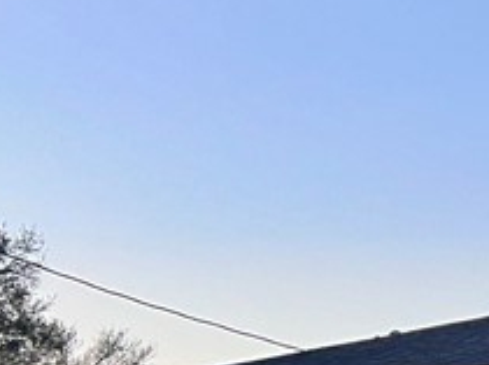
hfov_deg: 12.6
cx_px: 1125
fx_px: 1792
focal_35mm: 127
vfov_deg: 11.5
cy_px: 372
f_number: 1.5
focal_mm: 5.7
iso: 100
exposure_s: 1/60
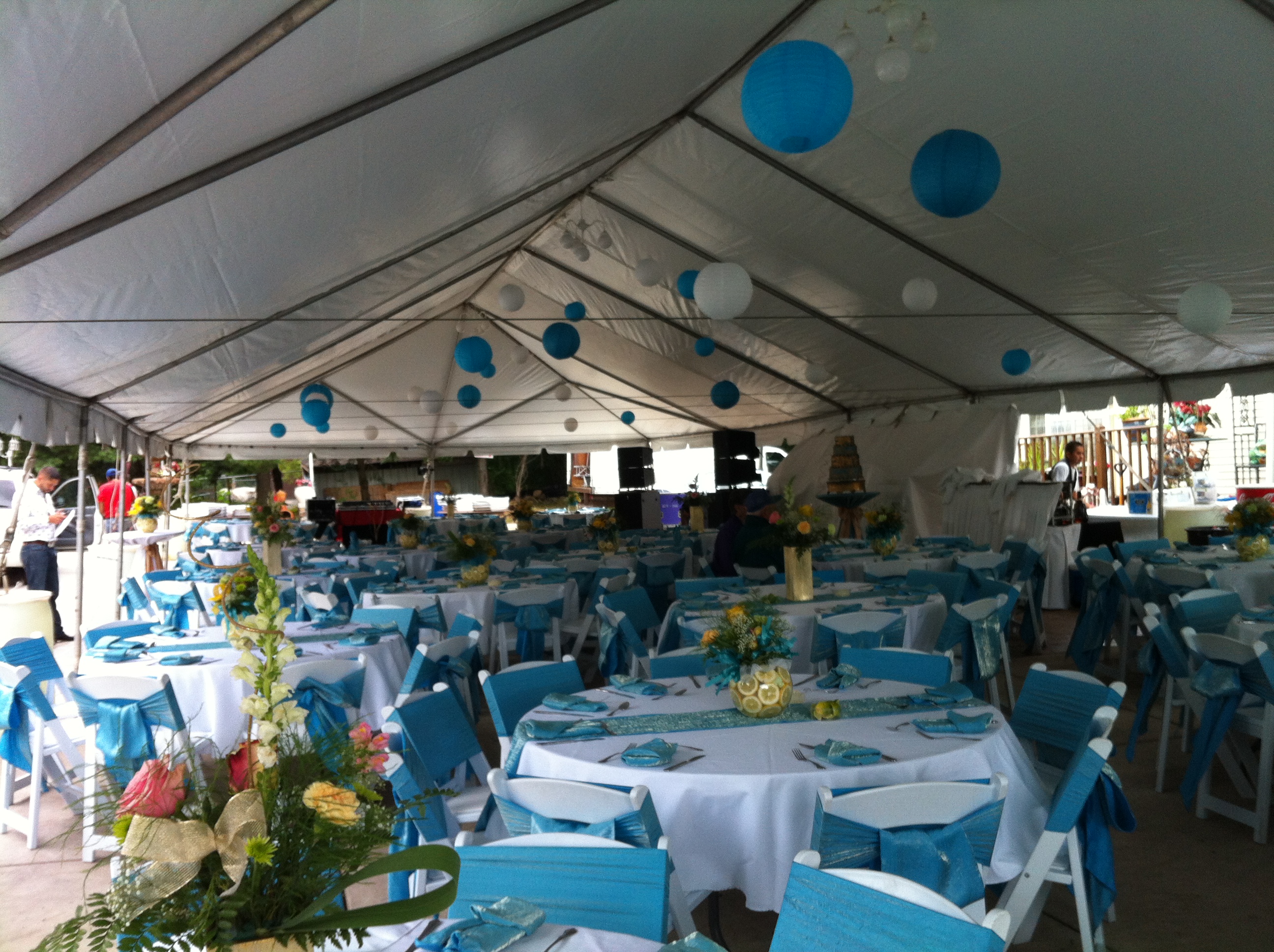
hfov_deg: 52.7
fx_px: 1286
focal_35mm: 35
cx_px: 637
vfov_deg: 40.6
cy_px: 476
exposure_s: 1/60
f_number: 2.8
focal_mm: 3.85
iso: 100
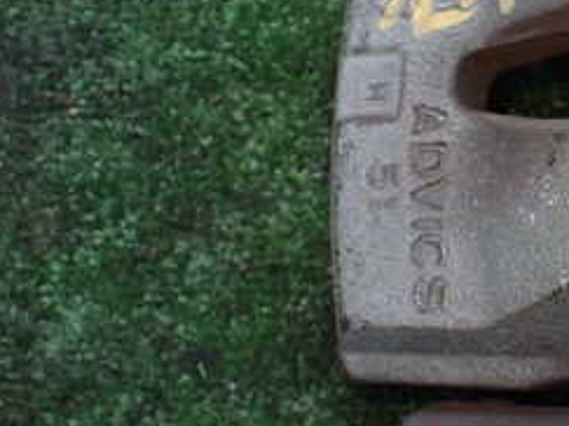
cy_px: 138
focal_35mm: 74
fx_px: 1216
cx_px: 618
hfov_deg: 24.6
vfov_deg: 19.8
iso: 800
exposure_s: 1/100
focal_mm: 5.4
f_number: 2.3
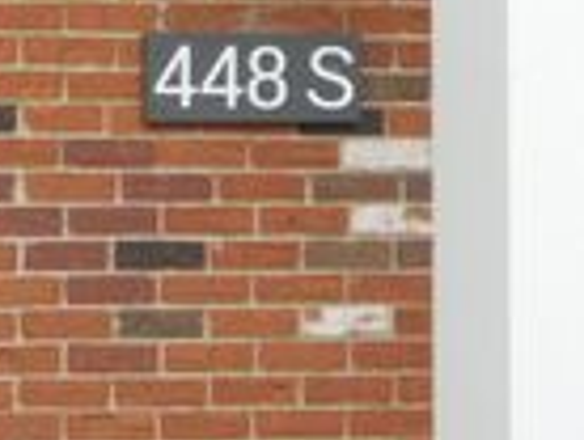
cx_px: -296
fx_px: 5560
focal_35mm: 329
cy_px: 163
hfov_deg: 5.9
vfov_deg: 4.5
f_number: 4.5
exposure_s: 1/250
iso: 125
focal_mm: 16.1
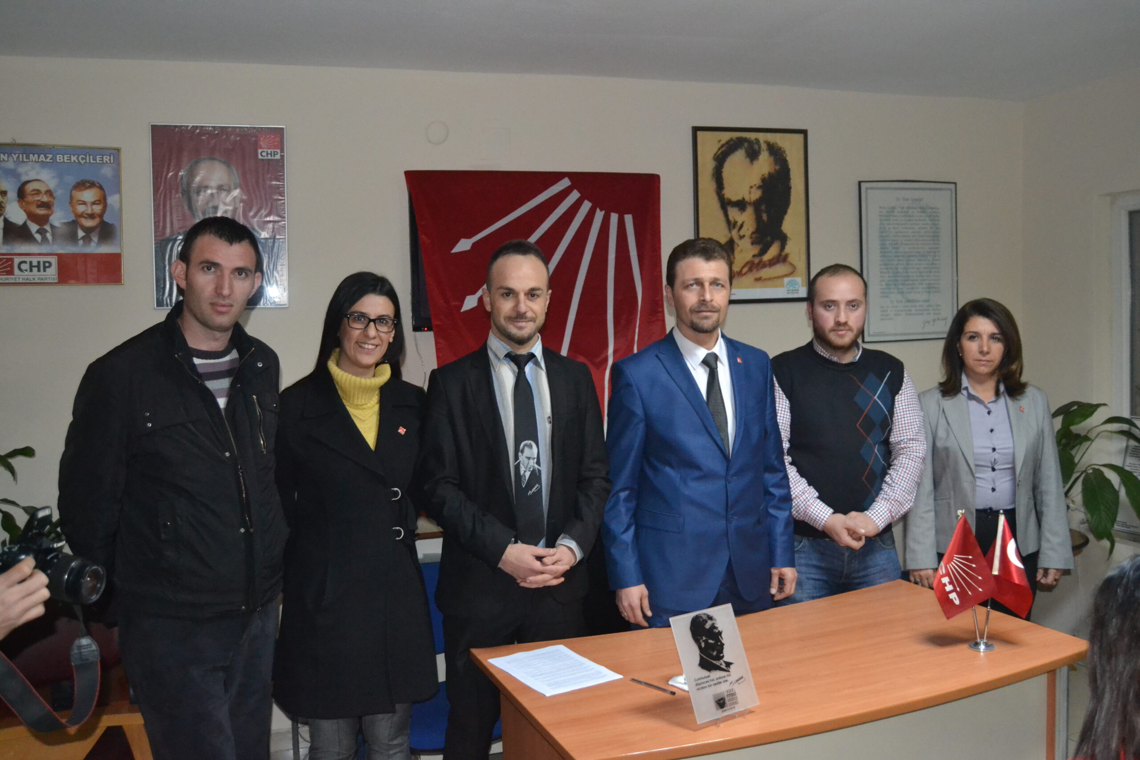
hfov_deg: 61.9
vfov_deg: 43.6
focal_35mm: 30
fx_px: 950
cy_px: 380
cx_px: 570
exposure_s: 1/60
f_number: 3.5
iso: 3200
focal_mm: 20
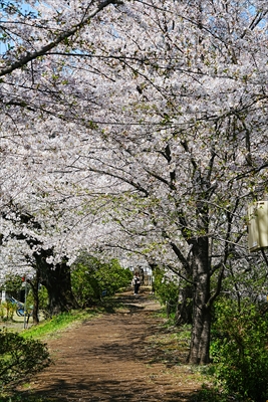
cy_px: 201
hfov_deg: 15.7
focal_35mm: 87
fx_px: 971
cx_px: 134
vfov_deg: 23.4
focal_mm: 87
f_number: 8
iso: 100
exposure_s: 1/250
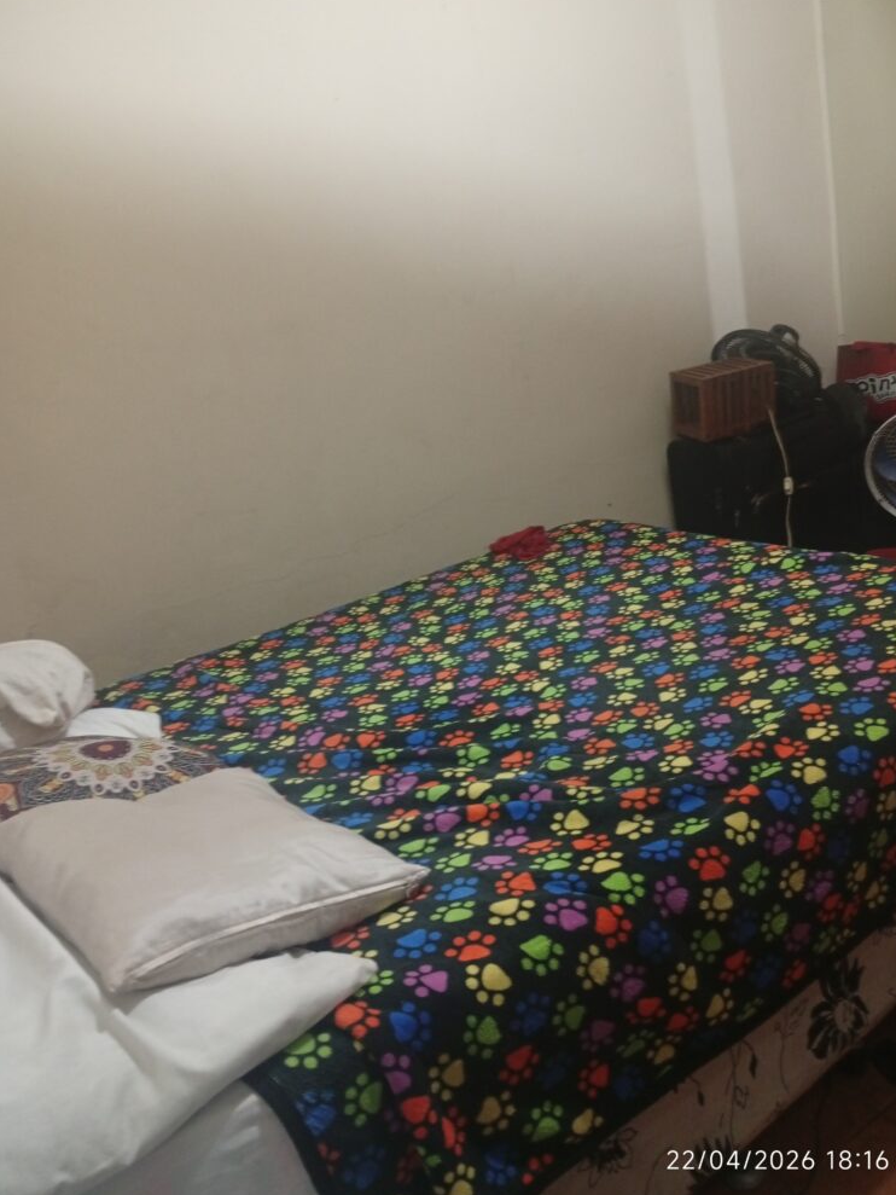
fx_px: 966
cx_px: 463
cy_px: 591
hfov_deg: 49.7
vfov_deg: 63.4
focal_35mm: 28
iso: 2138
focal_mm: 3.98
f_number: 1.8
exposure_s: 1/15
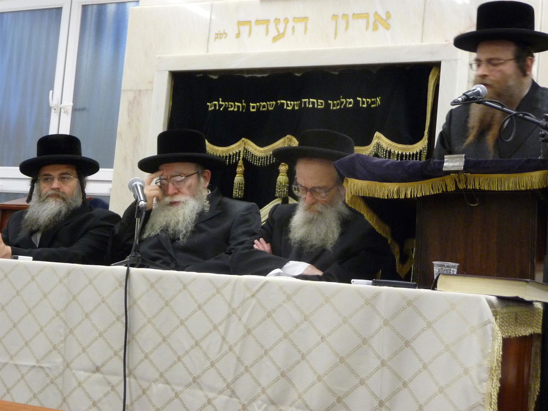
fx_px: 1140
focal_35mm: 72
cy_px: 206
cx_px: 274
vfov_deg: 20.4
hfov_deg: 27.0
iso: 400
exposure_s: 1/20
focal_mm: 12.2
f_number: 4.6
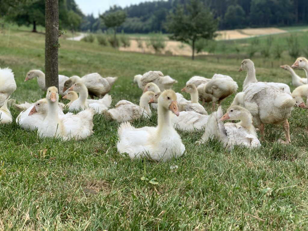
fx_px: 463
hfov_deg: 36.8
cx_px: 154
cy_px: 116
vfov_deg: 28.0
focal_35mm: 52
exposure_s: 1/675
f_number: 2.4
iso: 16
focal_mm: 6
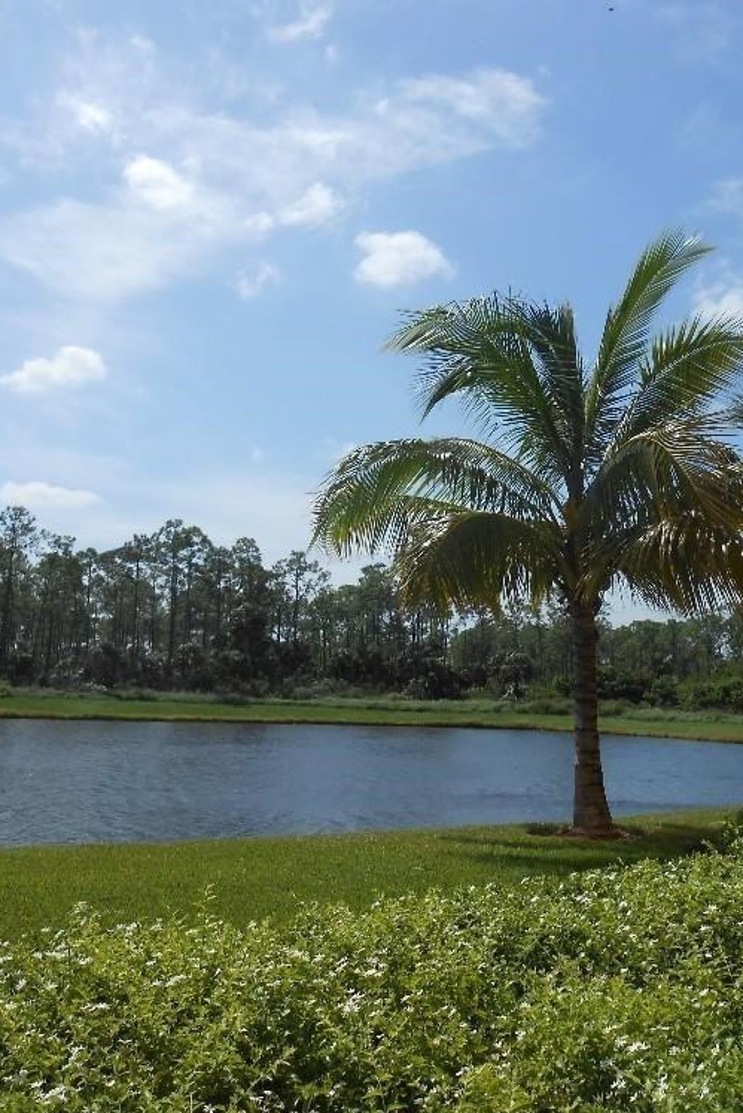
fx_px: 1145
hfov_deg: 35.9
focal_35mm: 37
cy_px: 548
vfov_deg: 51.9
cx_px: 412
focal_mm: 4.6
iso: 80
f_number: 3.5
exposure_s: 1/1500
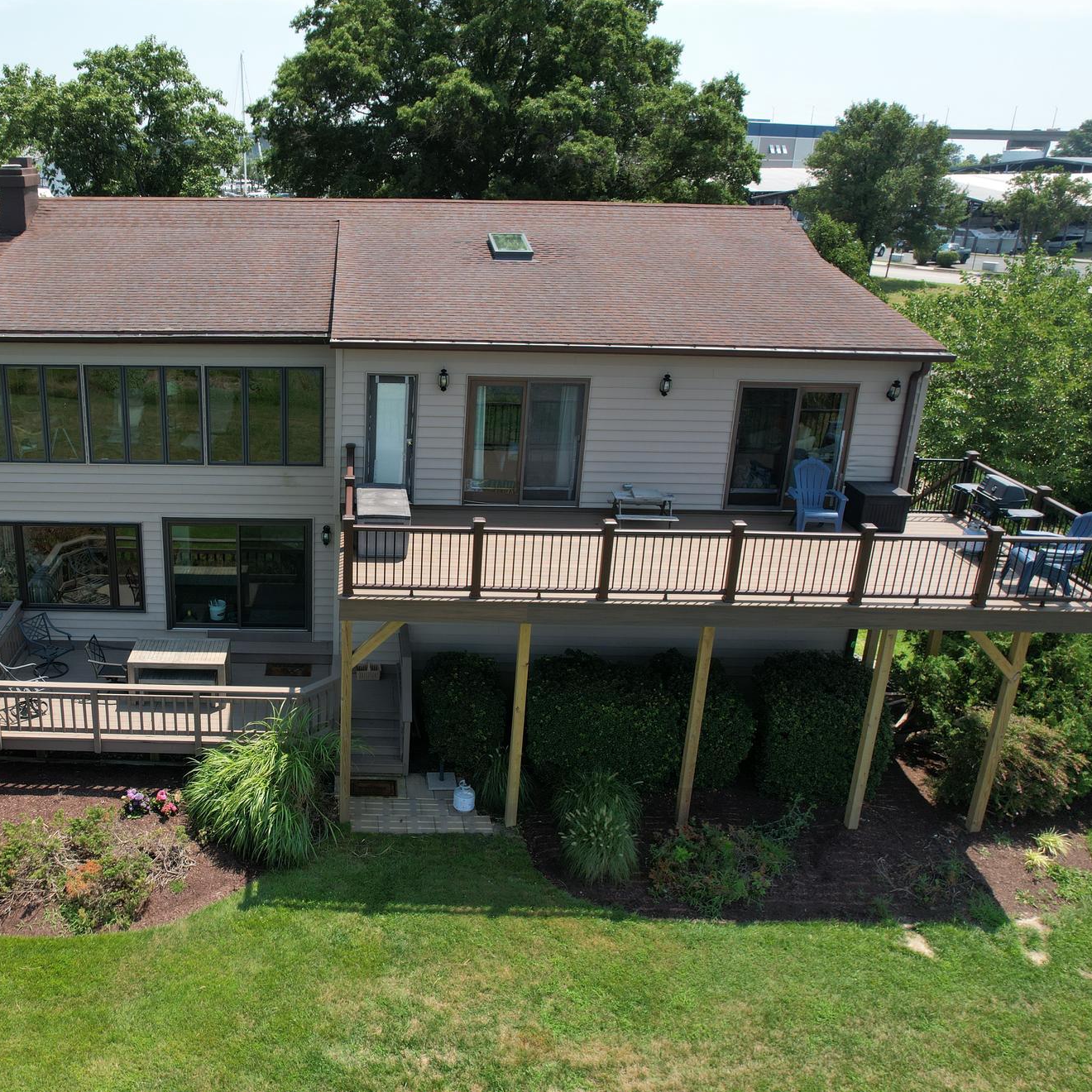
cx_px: 315
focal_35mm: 29
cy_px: 530
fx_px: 1035
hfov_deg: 53.8
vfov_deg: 55.6
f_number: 2.8
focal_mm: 8.38
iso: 100
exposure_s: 1/320
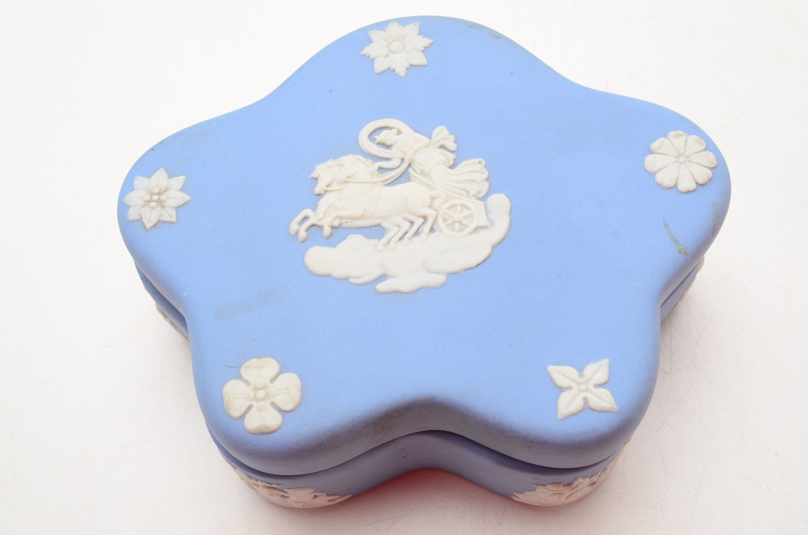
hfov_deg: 42.4
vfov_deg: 28.8
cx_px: 404
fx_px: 1042
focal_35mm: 46
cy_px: 268
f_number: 20
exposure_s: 1/160
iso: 100
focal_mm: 31
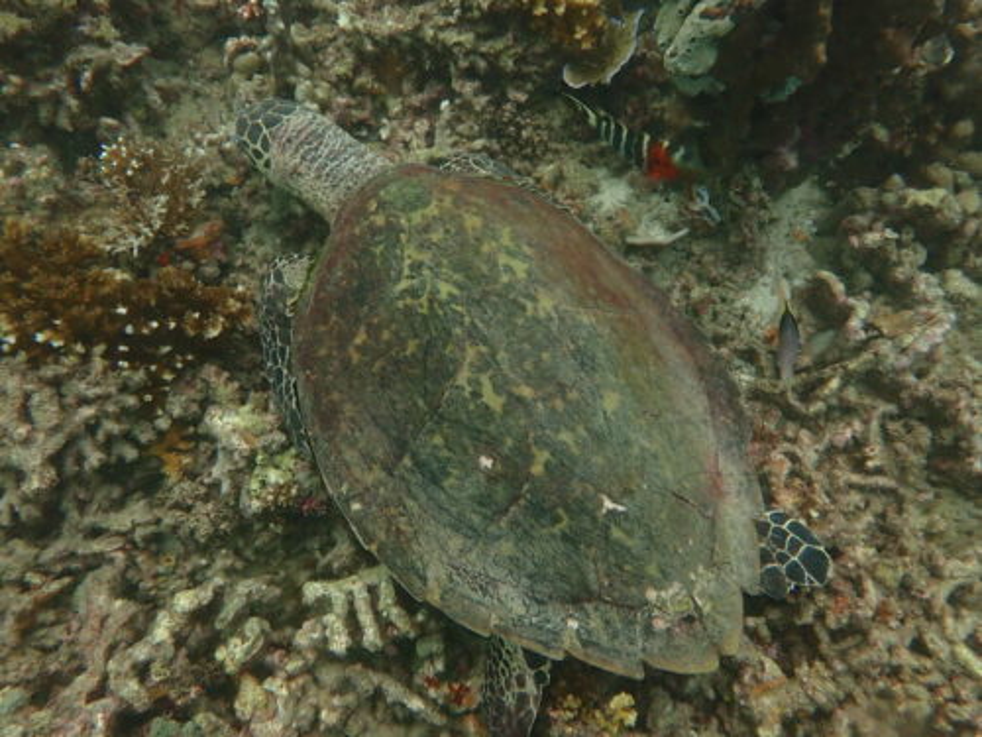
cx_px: 491
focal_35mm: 30
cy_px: 368
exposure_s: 1/125
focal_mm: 5.4
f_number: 3.2
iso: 160
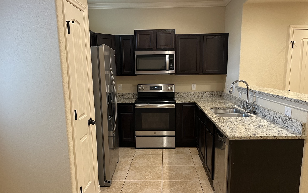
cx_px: 156
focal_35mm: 28
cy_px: 116
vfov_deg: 44.3
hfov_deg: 66.5
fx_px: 235
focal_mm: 5.1
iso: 200
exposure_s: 1/60
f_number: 1.6
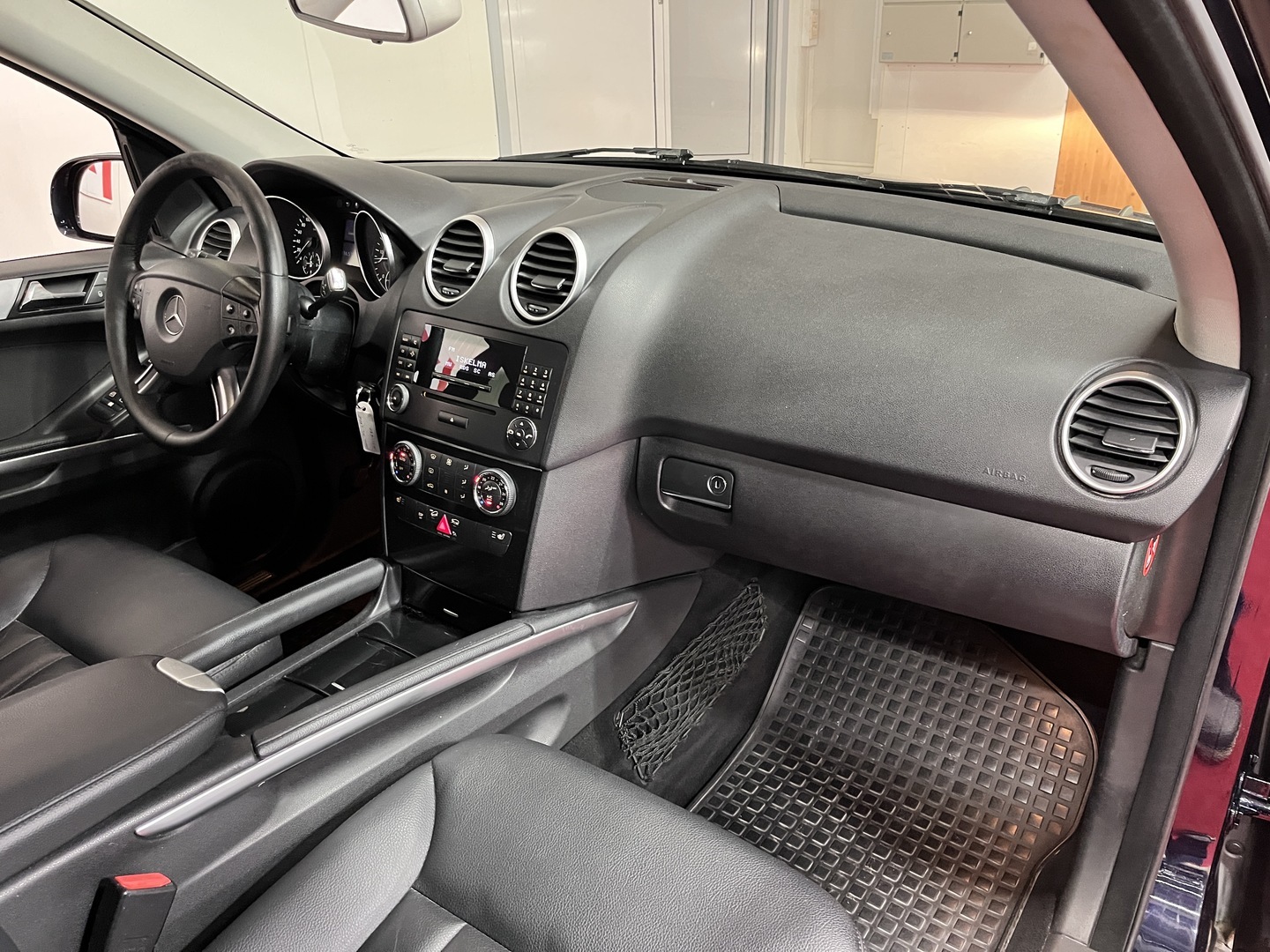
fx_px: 954
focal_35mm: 26
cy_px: 476
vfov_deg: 53.1
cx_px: 635
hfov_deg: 67.3
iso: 500
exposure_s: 1/33
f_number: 1.6
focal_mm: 5.1
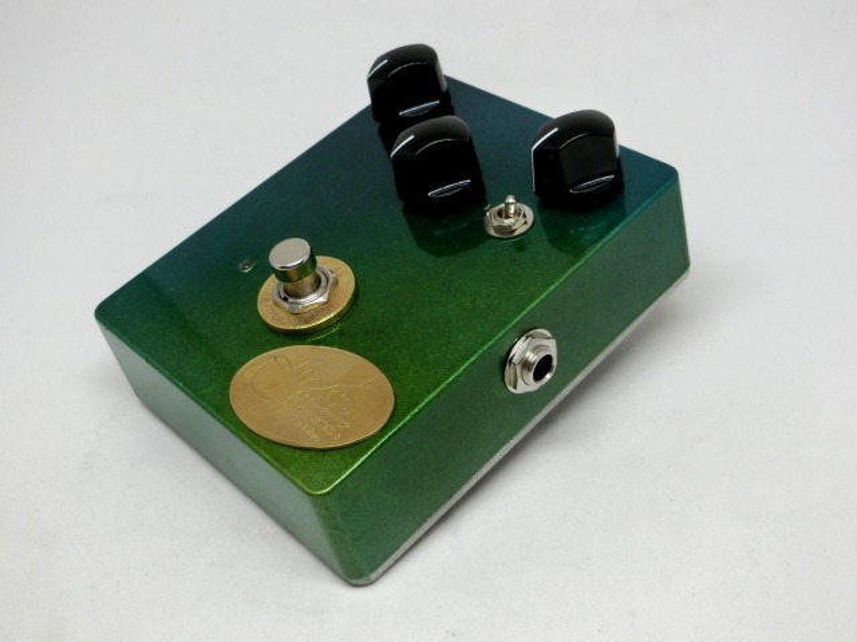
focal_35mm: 45
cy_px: 321
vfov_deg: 32.2
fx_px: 1114
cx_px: 428
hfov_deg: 42.1
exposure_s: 1/125
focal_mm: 8
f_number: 4.4
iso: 200
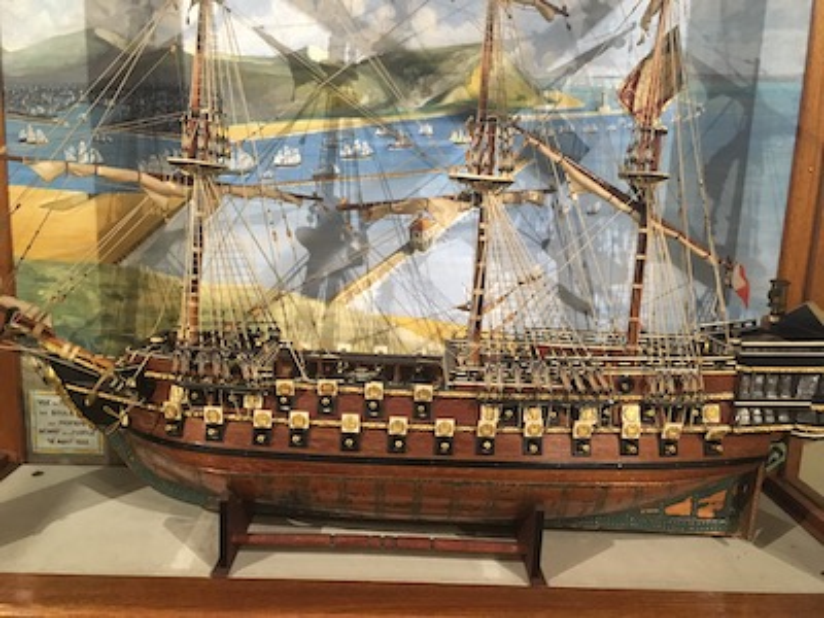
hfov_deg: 61.7
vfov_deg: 48.2
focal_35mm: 29
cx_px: 412
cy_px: 309
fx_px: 690
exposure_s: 1/25
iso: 200
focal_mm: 4.15
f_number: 2.2
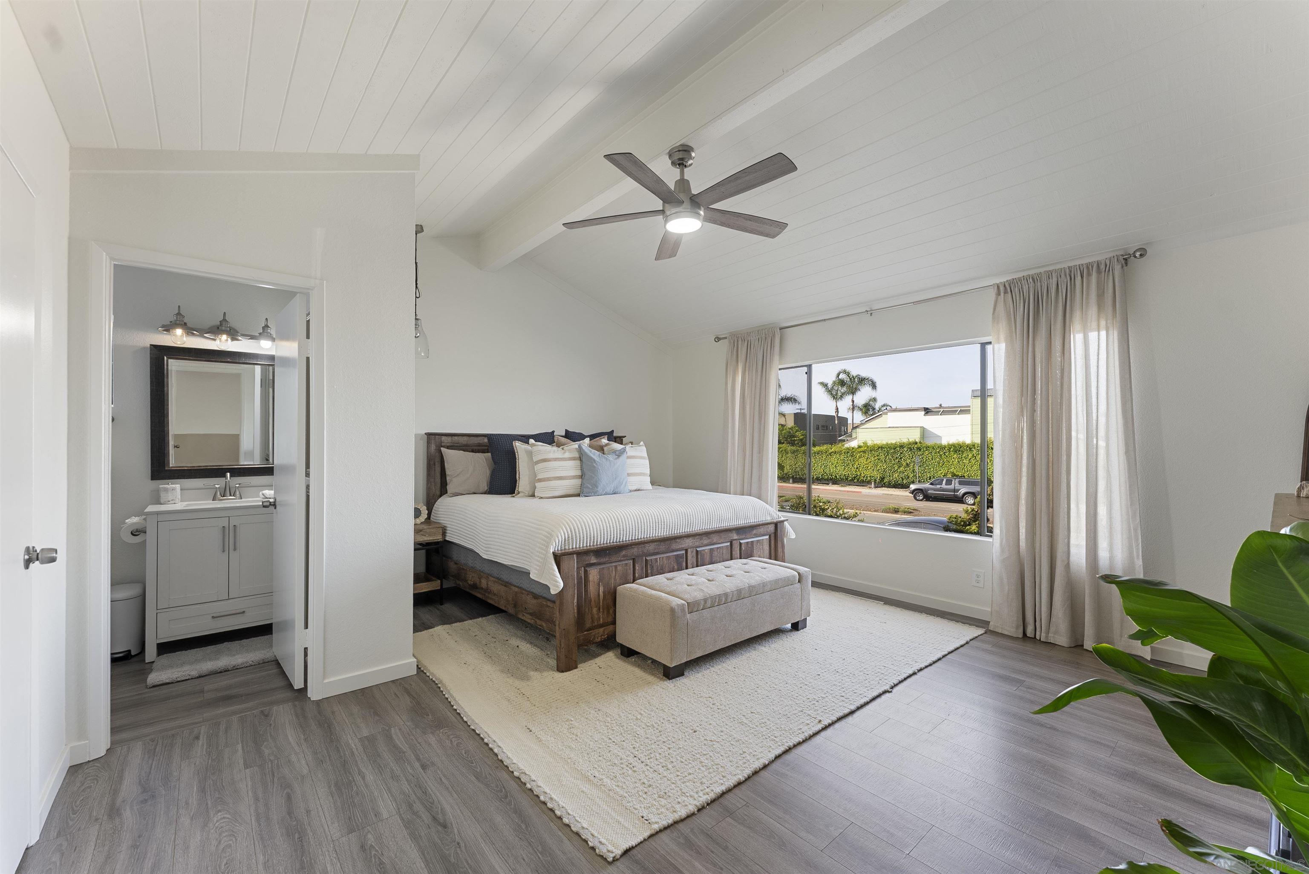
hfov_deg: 104.2
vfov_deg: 81.3
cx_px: 654
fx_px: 509
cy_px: 437
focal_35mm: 14
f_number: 8
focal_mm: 14
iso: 100
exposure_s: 1/1.67
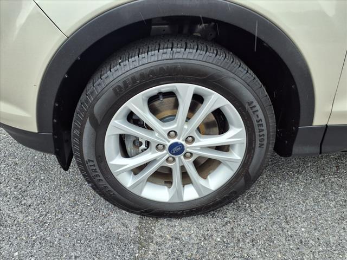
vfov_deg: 51.4
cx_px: 174
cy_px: 130
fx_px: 271
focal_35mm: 27
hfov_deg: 65.3
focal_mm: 3.58
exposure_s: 1/303
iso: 40
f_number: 1.9
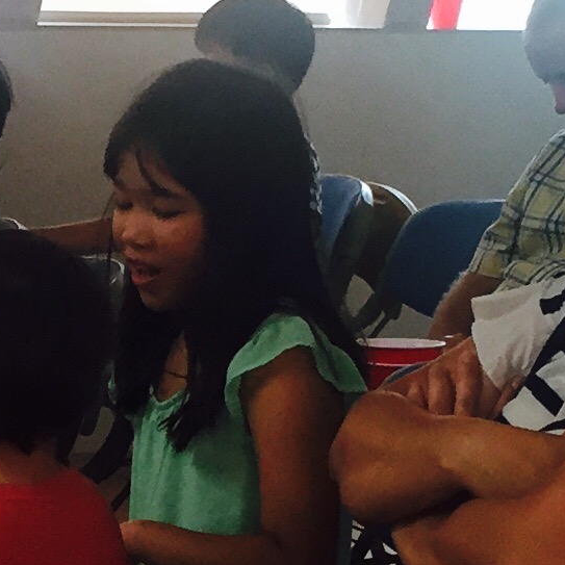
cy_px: 541
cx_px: -132
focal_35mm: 154
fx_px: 2844
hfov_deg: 11.1
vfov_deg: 11.3
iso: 64
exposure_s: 1/30
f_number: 2.2
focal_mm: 4.15
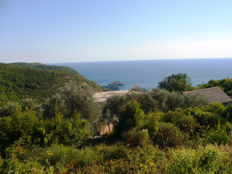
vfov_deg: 40.7
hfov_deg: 52.6
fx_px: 235
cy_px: 87
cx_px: 116
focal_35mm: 35
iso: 80
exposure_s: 1/400
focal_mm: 5.8
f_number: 5.6
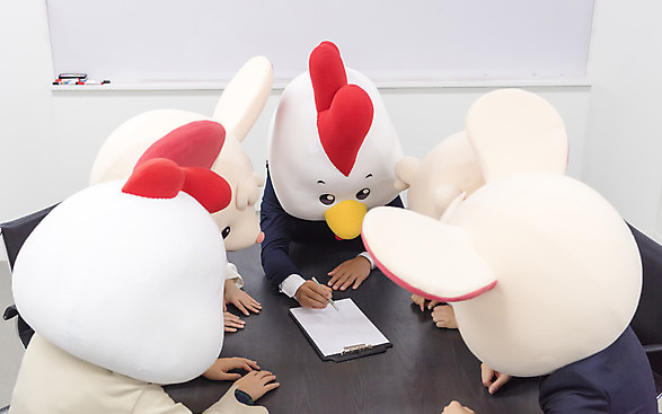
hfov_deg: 40.3
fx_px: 902
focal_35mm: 50
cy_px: 200
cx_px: 329
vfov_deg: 25.8
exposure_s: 1/200
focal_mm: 48
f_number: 2.8
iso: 500
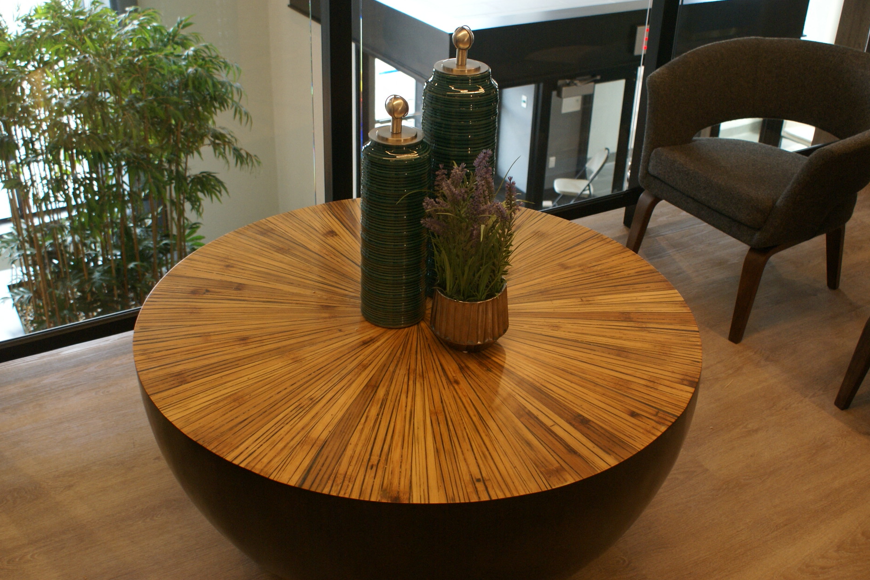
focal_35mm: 40
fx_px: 967
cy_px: 286
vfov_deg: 33.4
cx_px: 435
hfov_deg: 48.5
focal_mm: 26
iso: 320
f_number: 4.5
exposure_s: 1/40
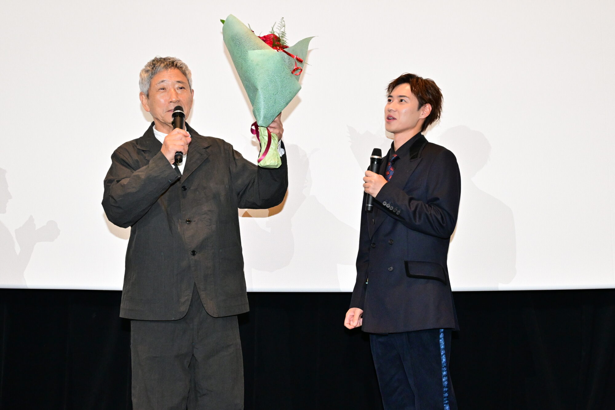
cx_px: 308
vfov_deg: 27.0
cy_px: 205
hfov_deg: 39.6
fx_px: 854
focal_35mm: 50
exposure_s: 1/200
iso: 3200
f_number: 4.8
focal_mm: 33.5
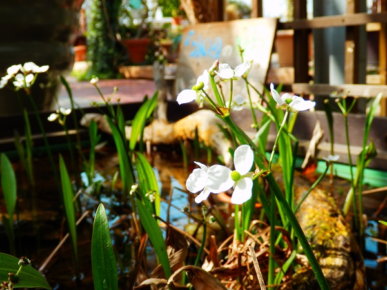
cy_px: 145
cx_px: 194
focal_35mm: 49
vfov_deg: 29.7
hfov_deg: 38.9
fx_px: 548
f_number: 4
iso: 80
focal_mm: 8.9
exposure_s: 1/200
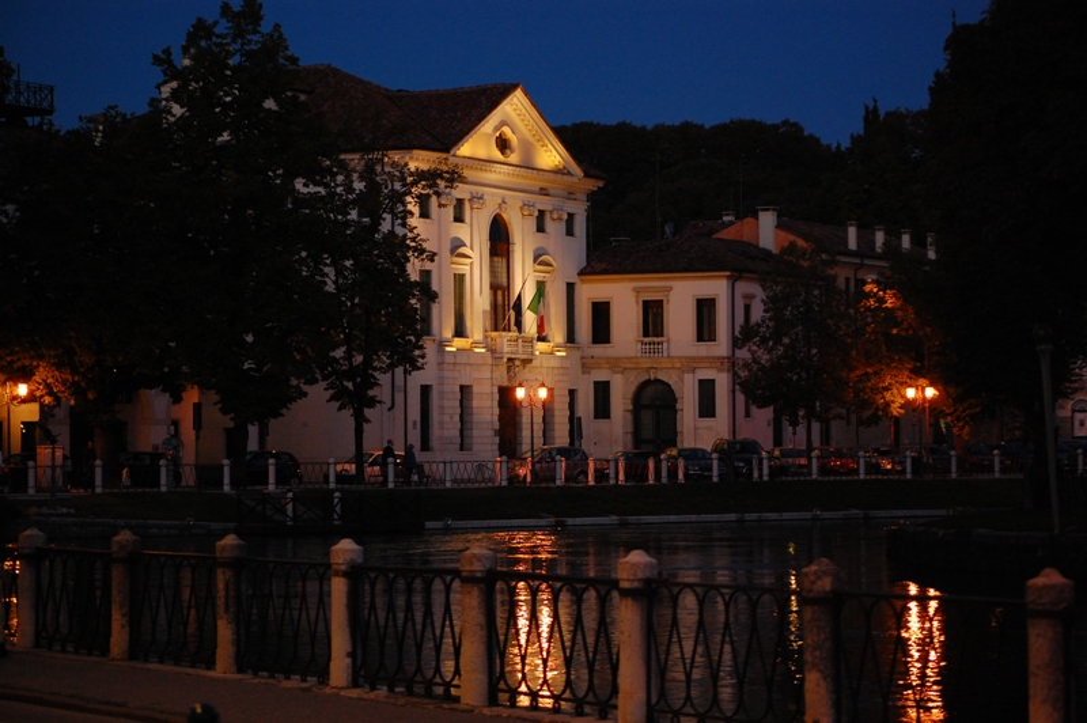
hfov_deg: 18.9
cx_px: 544
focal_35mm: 108
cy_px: 362
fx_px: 3258
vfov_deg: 12.7
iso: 800
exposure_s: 1/30
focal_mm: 72
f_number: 4.2
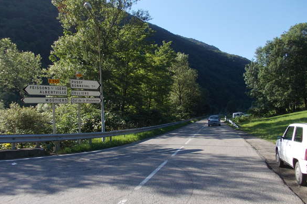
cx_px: 157
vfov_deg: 43.6
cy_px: 100
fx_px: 256
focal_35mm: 30
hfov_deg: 61.9
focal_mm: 4
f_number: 5.4
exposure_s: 1/160
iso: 80
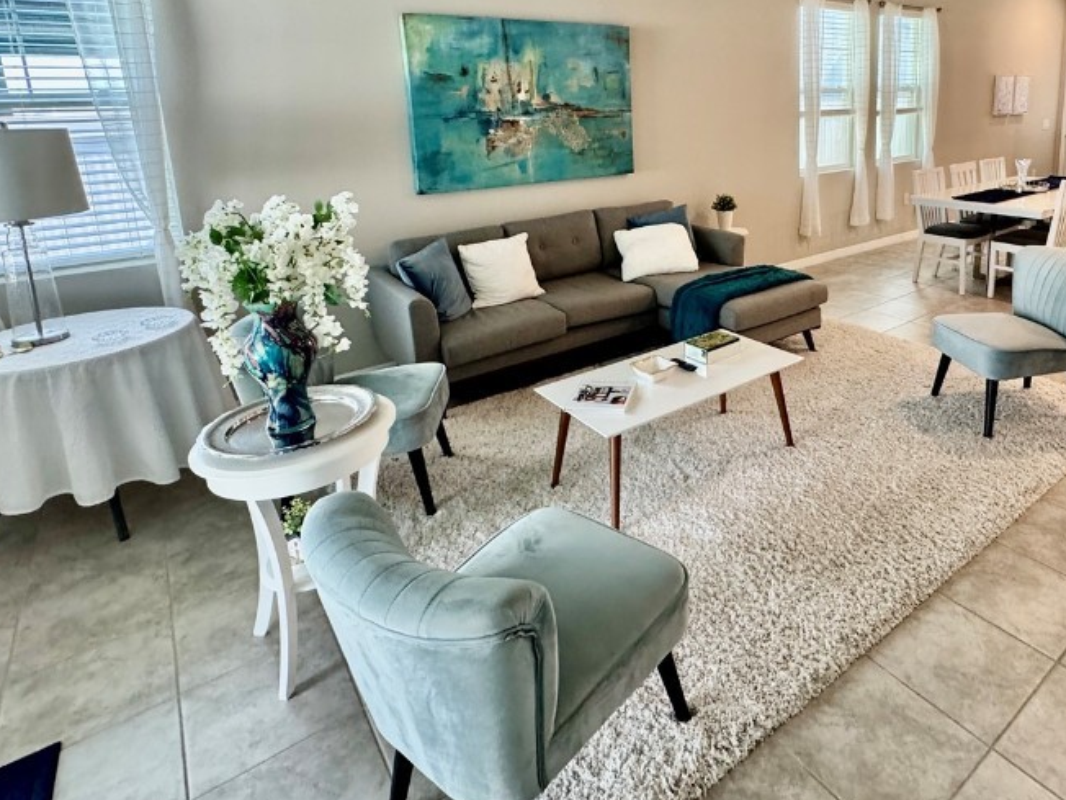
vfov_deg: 58.9
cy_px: 232
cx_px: 688
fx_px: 677
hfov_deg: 74.6
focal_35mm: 22
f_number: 2.2
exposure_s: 1/120
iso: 320
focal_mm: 2.22
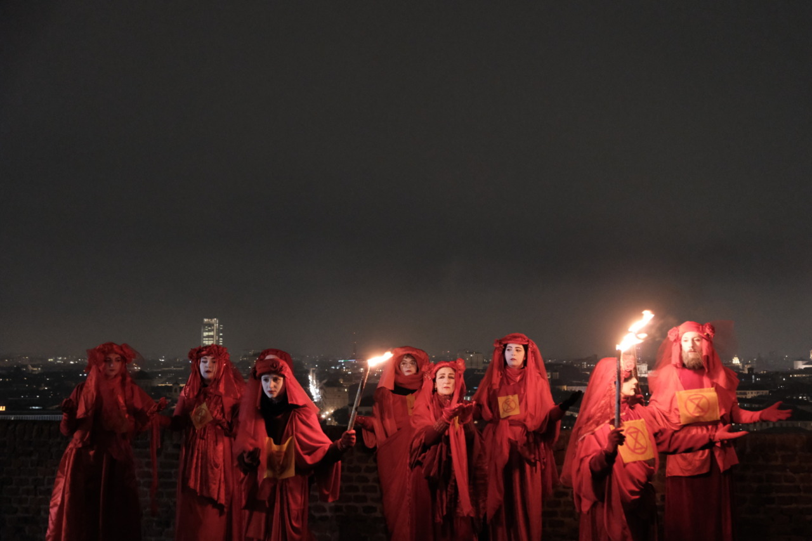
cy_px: 270
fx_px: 879
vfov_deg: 34.2
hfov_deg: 49.6
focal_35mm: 39
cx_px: 406
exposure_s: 1/28
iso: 6400
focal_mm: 25.9
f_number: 2.8
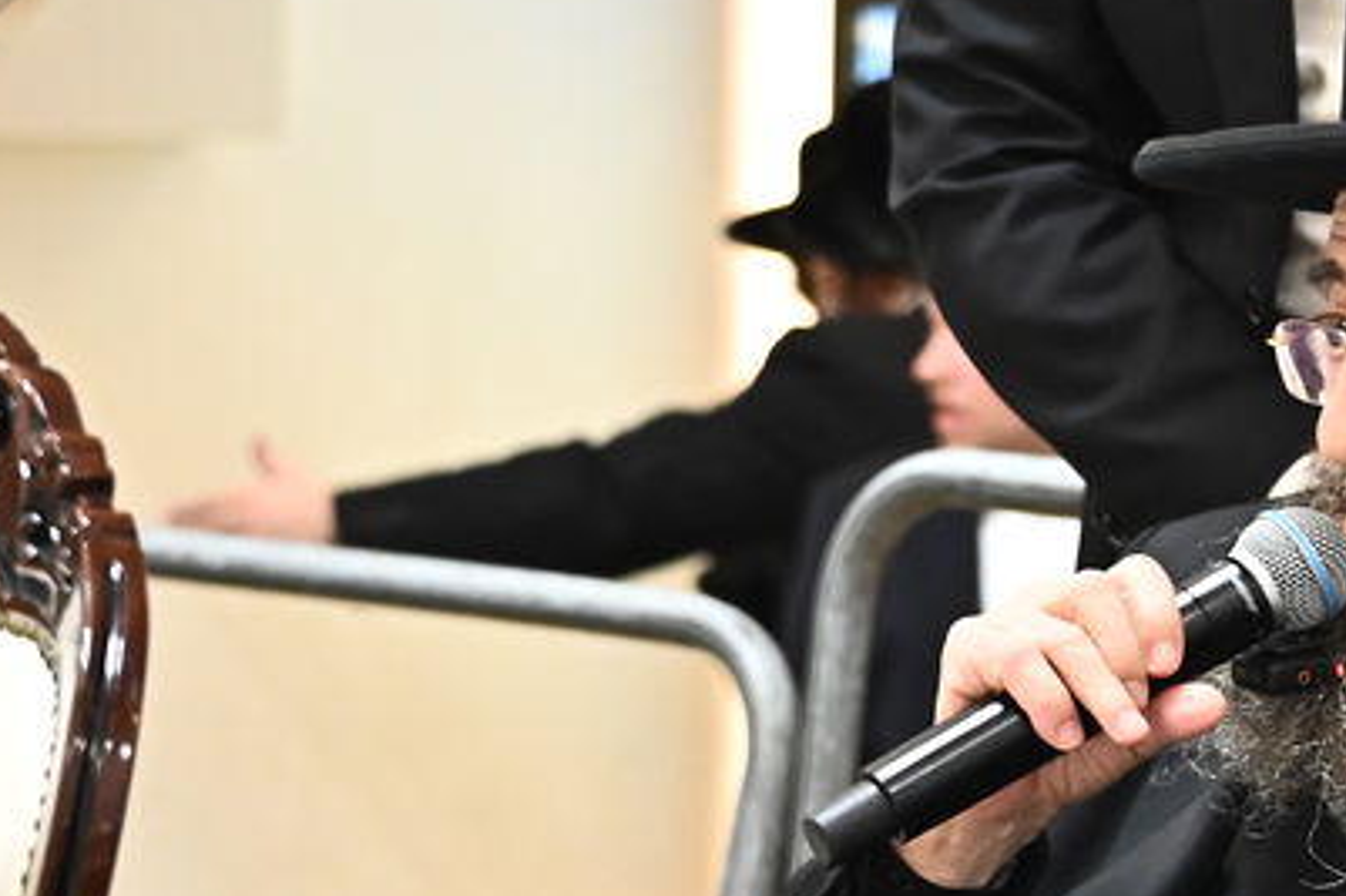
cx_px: 1930
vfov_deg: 6.0
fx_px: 8483
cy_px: 279
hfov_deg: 8.9
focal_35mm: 227
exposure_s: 1/125
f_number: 5
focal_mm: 65
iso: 4000
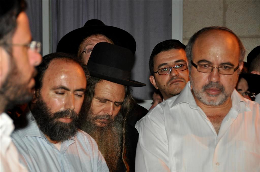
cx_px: 130
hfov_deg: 16.7
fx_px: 887
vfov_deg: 11.1
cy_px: 86
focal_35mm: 123
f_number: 5
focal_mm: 82
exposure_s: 1/60
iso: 800
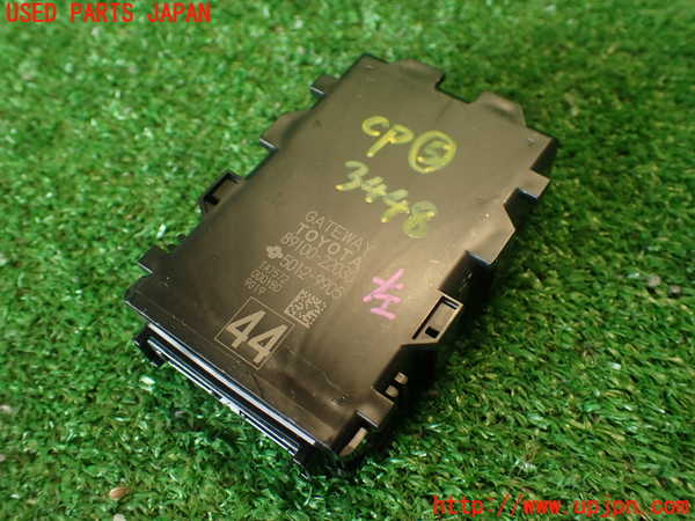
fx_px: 642
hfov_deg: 56.8
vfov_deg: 44.2
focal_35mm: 32
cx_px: 348
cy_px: 260
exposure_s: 1/30
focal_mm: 5.79
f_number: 2.4
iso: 200
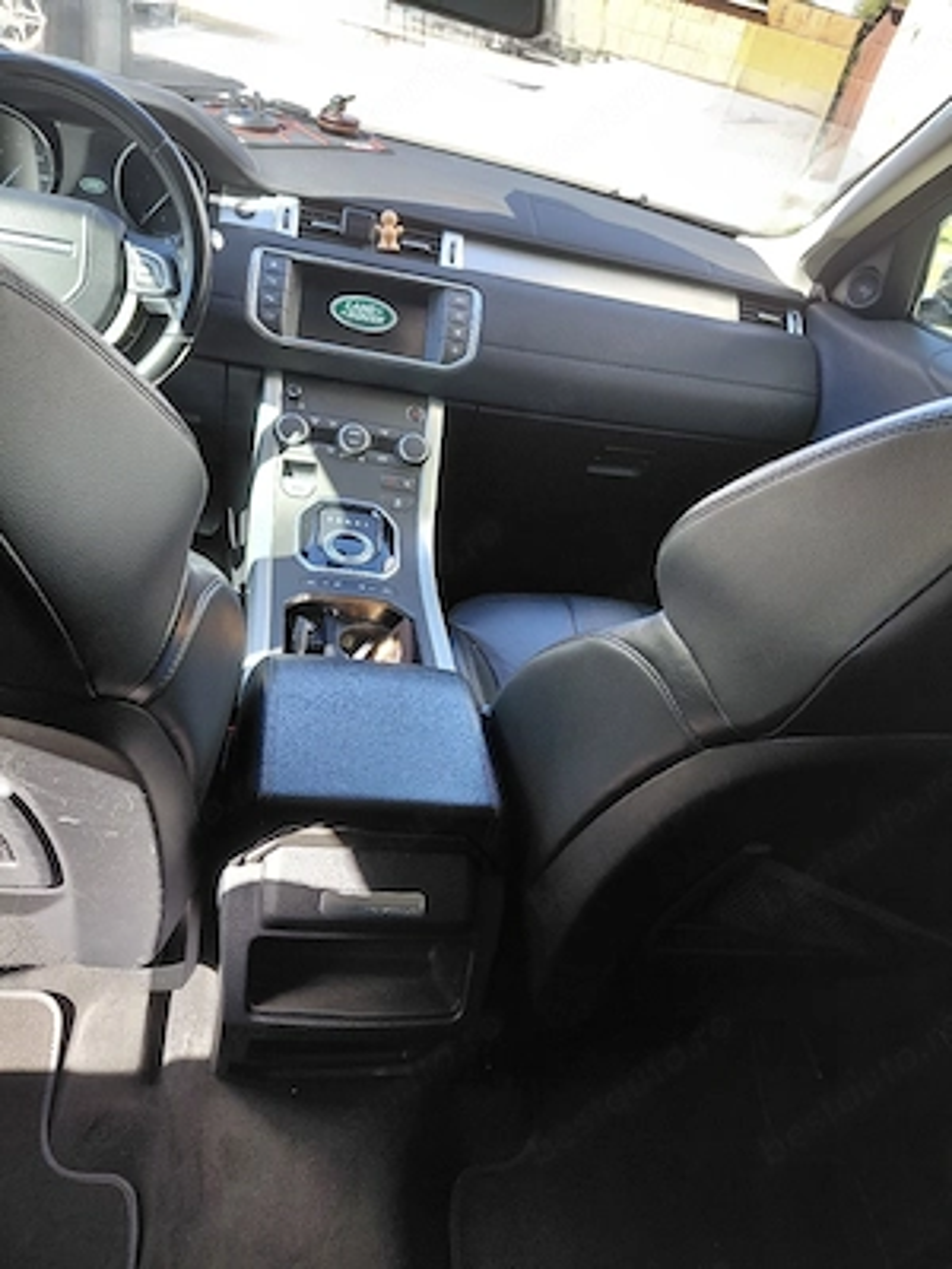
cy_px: 634
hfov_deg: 54.9
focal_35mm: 25
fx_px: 917
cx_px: 476
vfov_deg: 69.4
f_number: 1.8
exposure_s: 1/120
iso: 80
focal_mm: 4.69
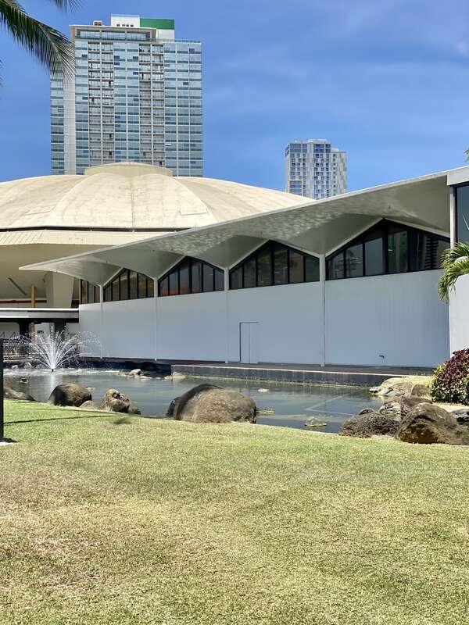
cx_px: 234
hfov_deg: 28.0
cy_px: 312
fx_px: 939
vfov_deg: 36.8
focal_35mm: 52
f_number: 2
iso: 20
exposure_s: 1/1653
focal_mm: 6
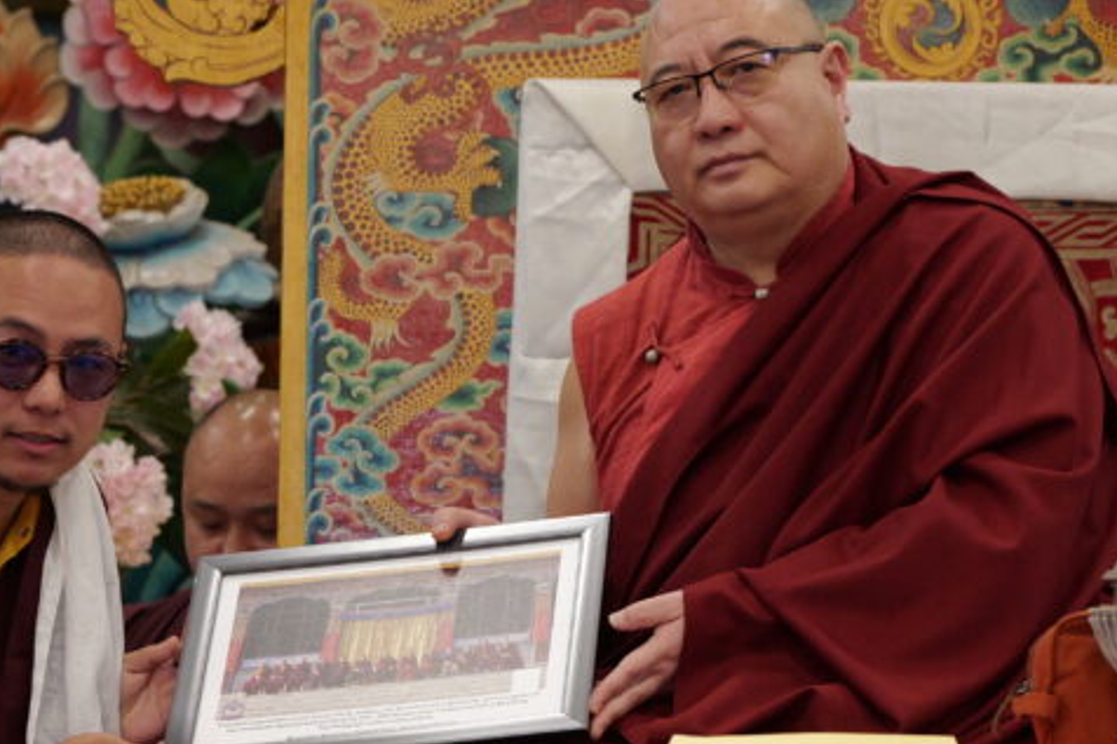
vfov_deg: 7.5
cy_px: 576
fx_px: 5676
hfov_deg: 11.2
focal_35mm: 183
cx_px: 378
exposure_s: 1/100
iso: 3200
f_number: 4.5
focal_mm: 85
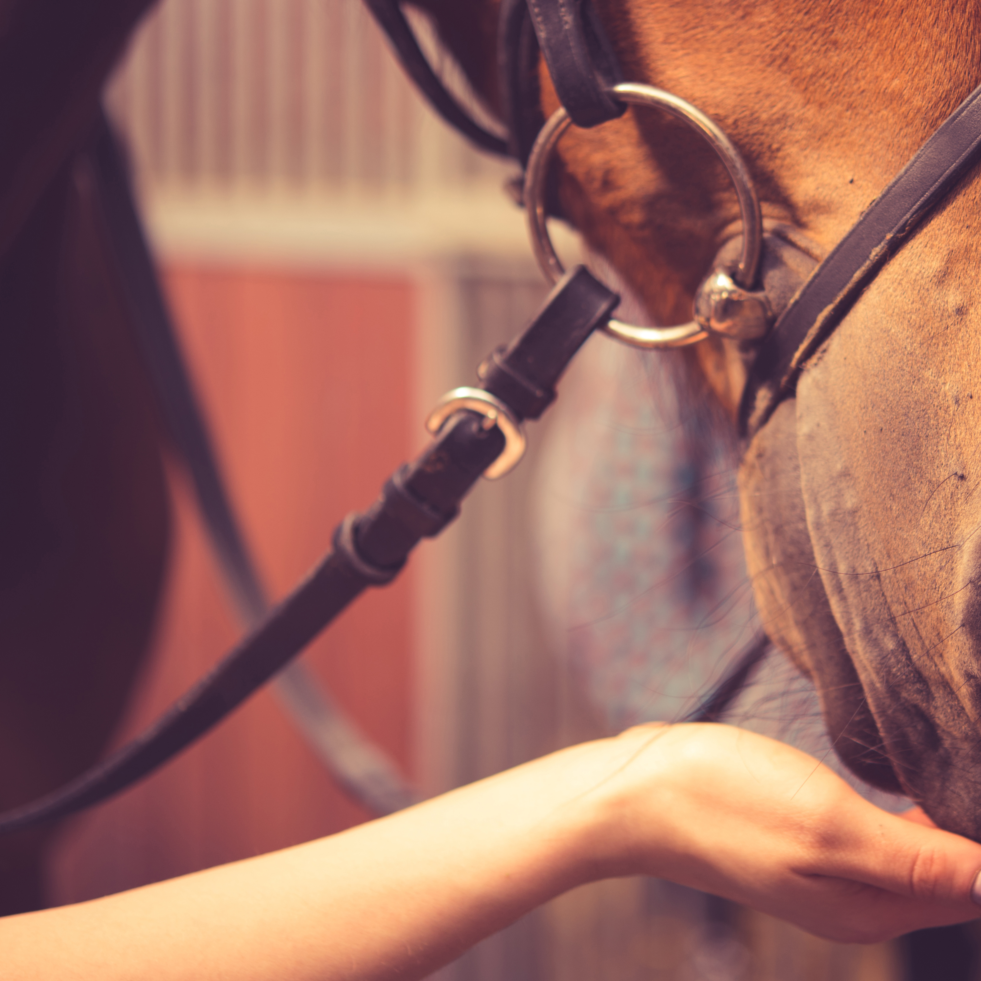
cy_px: 458
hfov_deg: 18.6
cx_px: 634
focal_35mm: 93
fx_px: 2982
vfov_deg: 18.7
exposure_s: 1/60
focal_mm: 60
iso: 125
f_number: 3
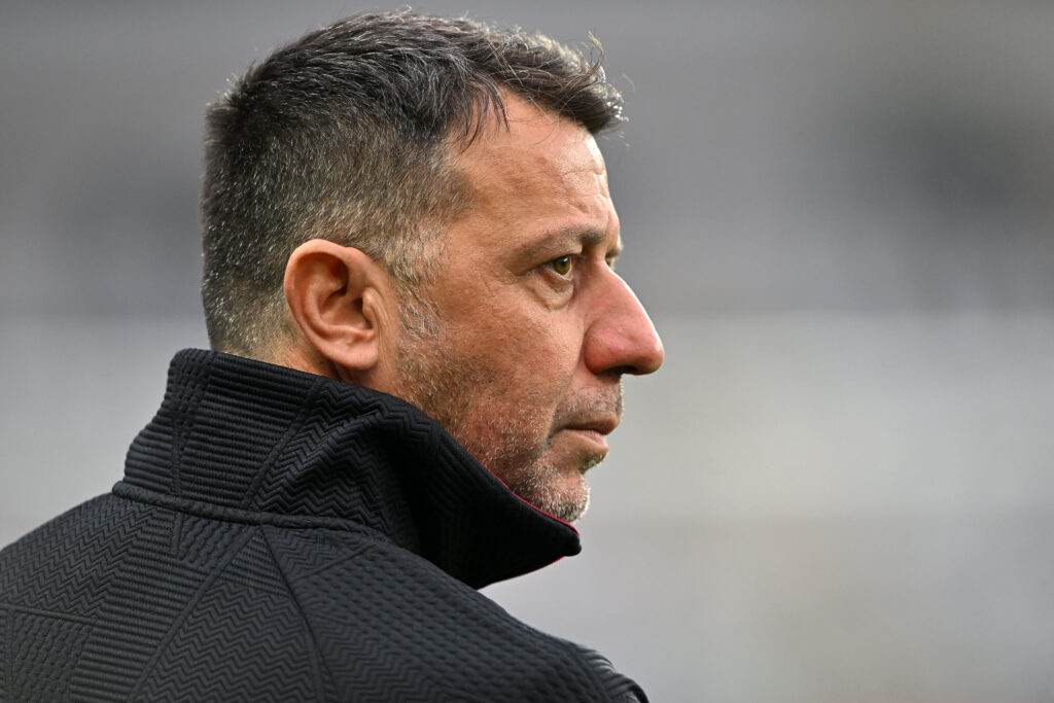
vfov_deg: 3.4
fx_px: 11712
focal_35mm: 400
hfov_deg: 5.2
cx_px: 527
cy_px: 352
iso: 1000
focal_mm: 400
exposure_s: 1/800
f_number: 4
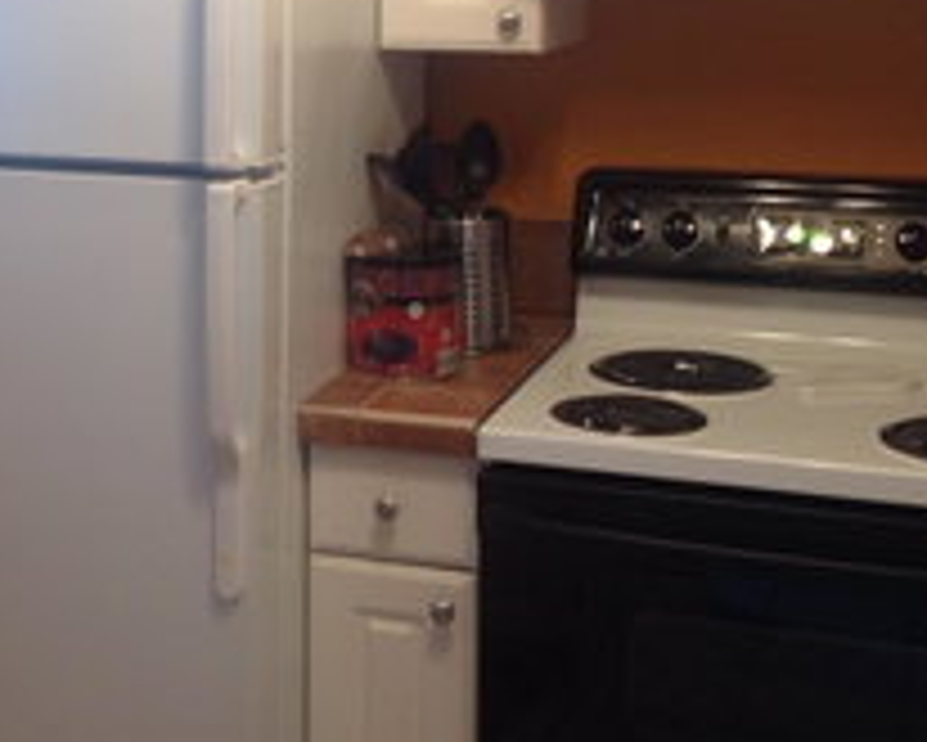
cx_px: 304
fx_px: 1949
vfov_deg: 21.5
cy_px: 256
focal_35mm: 71
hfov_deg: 26.6
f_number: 2.4
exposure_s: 1/15
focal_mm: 4.28
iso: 64
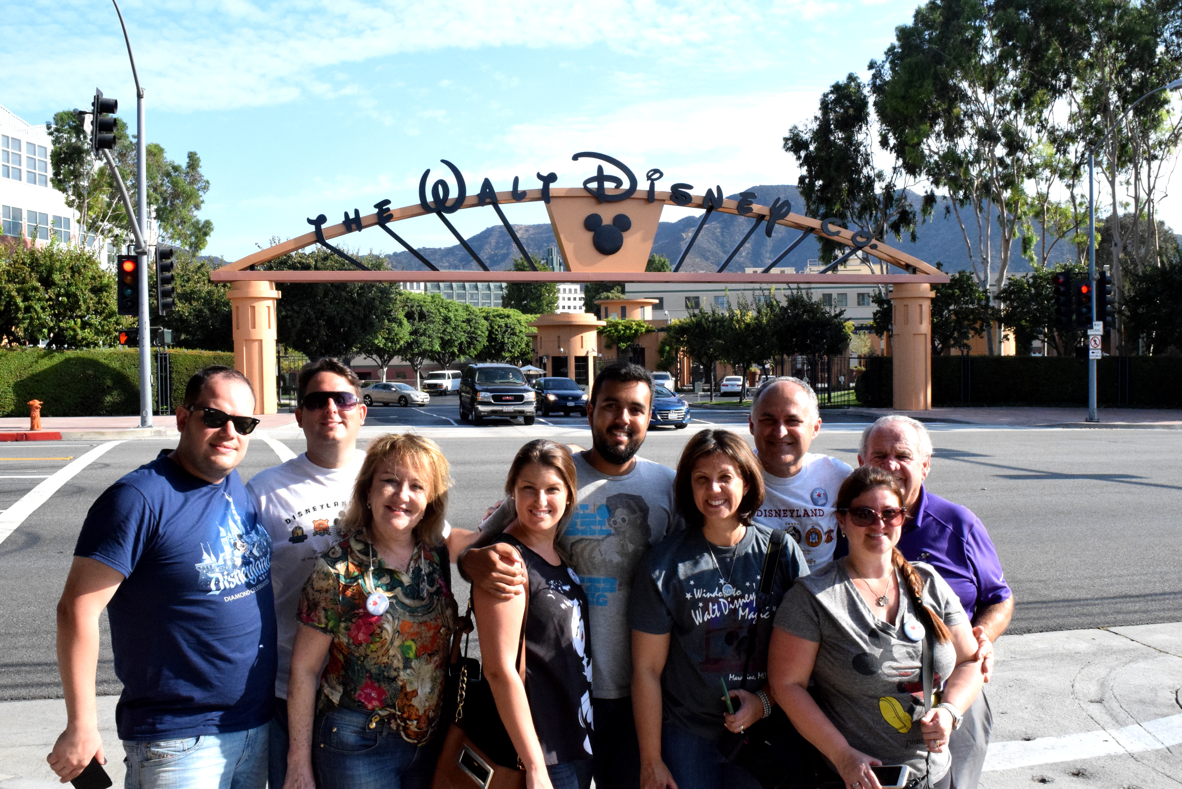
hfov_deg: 57.2
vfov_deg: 40.0
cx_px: 591
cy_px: 394
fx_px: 1084
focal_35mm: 33
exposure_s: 1/1250
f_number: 18
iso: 3200
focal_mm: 22
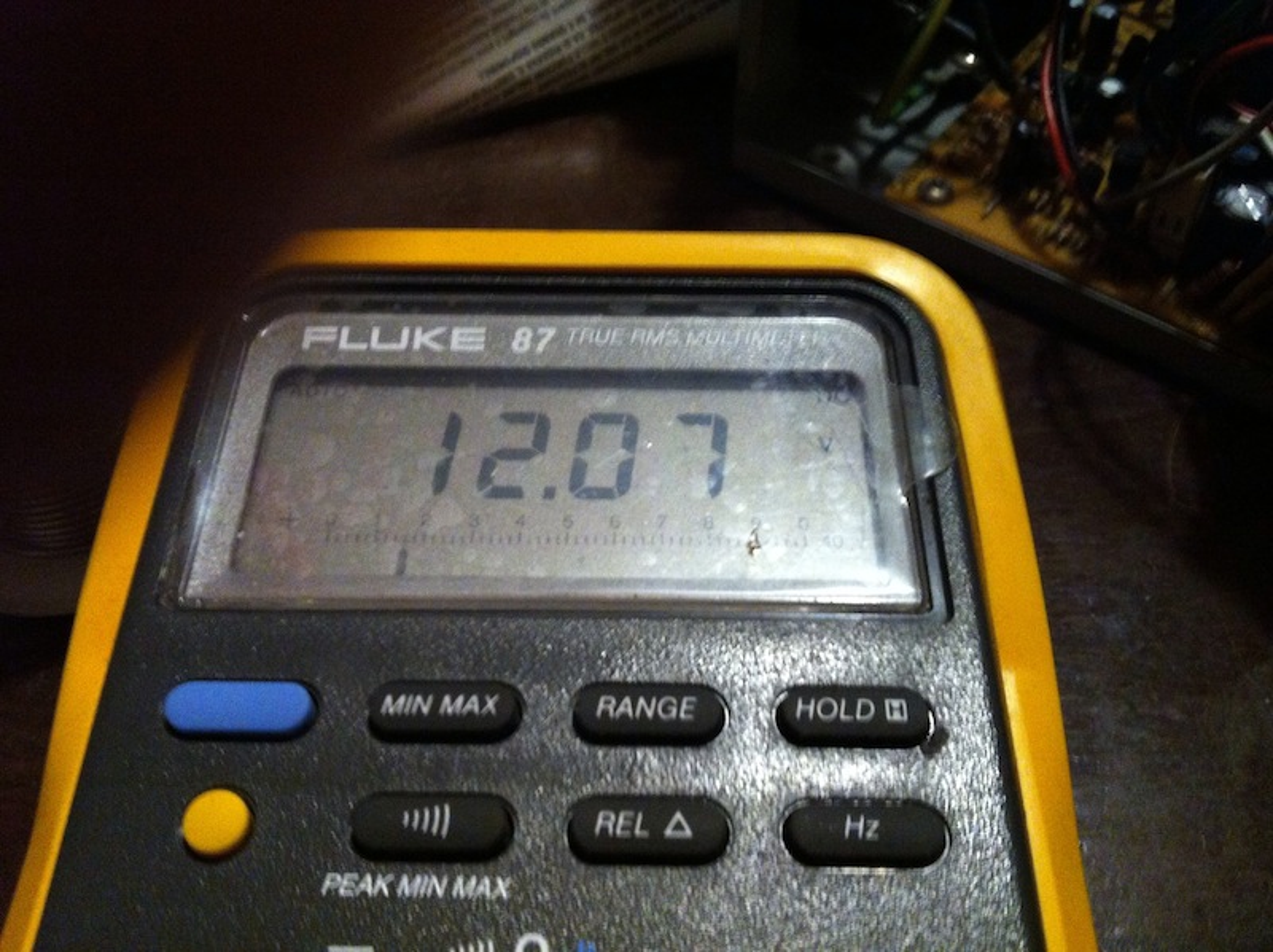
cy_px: 476
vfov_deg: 40.6
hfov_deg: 52.7
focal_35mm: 35
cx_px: 636
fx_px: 1286
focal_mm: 3.85
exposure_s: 1/17
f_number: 2.8
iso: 400
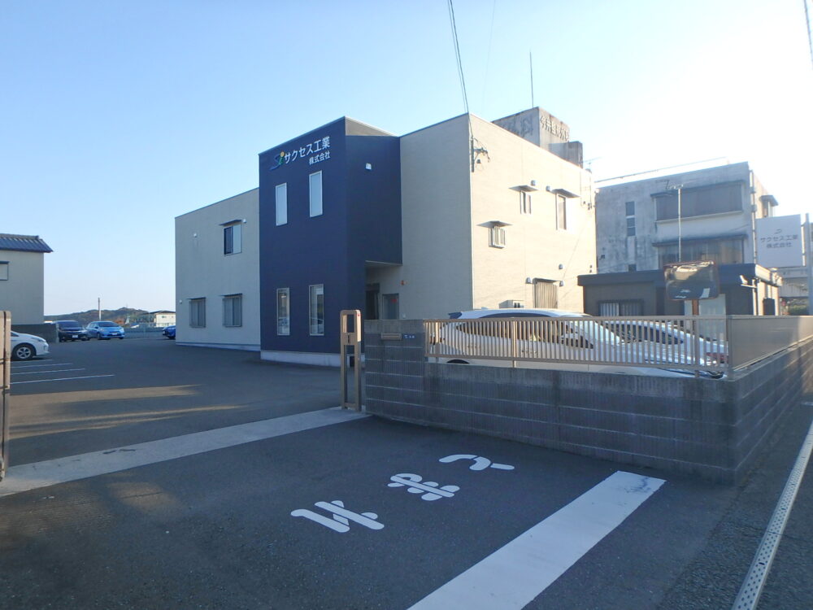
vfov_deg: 63.4
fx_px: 493
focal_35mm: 21
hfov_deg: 79.0
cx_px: 406
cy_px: 305
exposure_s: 1/500
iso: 125
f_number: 3.5
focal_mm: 3.7
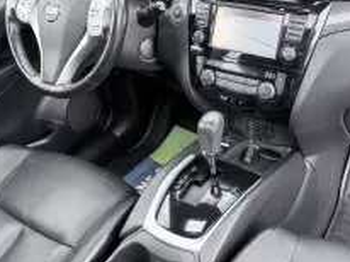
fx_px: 424
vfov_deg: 34.3
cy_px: 117
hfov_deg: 44.0
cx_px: 241
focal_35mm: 42
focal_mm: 6.76
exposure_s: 1/121
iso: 160
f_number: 1.78
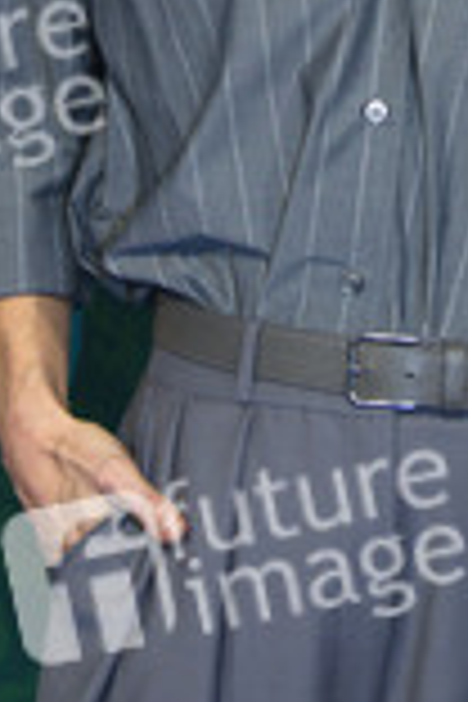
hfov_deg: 8.2
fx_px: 3256
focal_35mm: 167
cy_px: -117
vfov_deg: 12.1
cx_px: 364
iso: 1600
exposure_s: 1/250
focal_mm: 65
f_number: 5.6
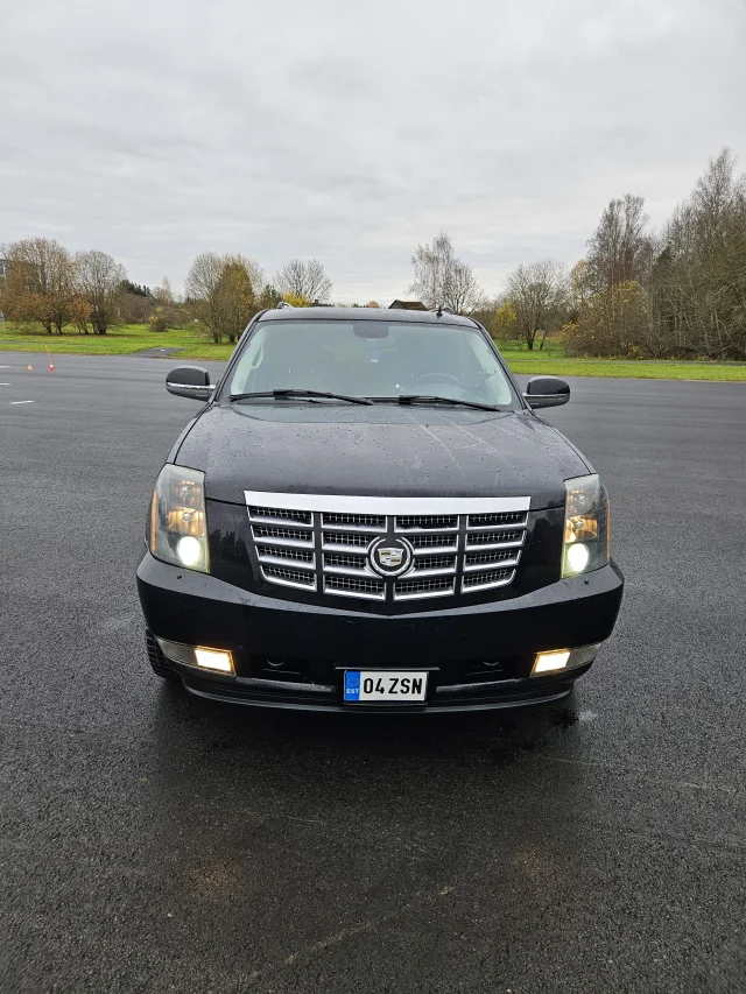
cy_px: 497
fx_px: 661
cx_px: 373
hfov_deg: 58.9
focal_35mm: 23
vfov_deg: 73.9
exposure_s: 1/190
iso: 50
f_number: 1.8
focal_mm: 5.4
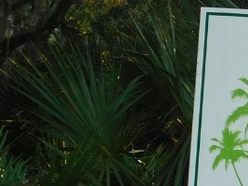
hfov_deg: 7.2
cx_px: 338
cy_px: 217
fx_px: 1948
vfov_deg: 5.4
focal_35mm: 272
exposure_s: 1/100
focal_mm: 12.6
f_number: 4.3
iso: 125
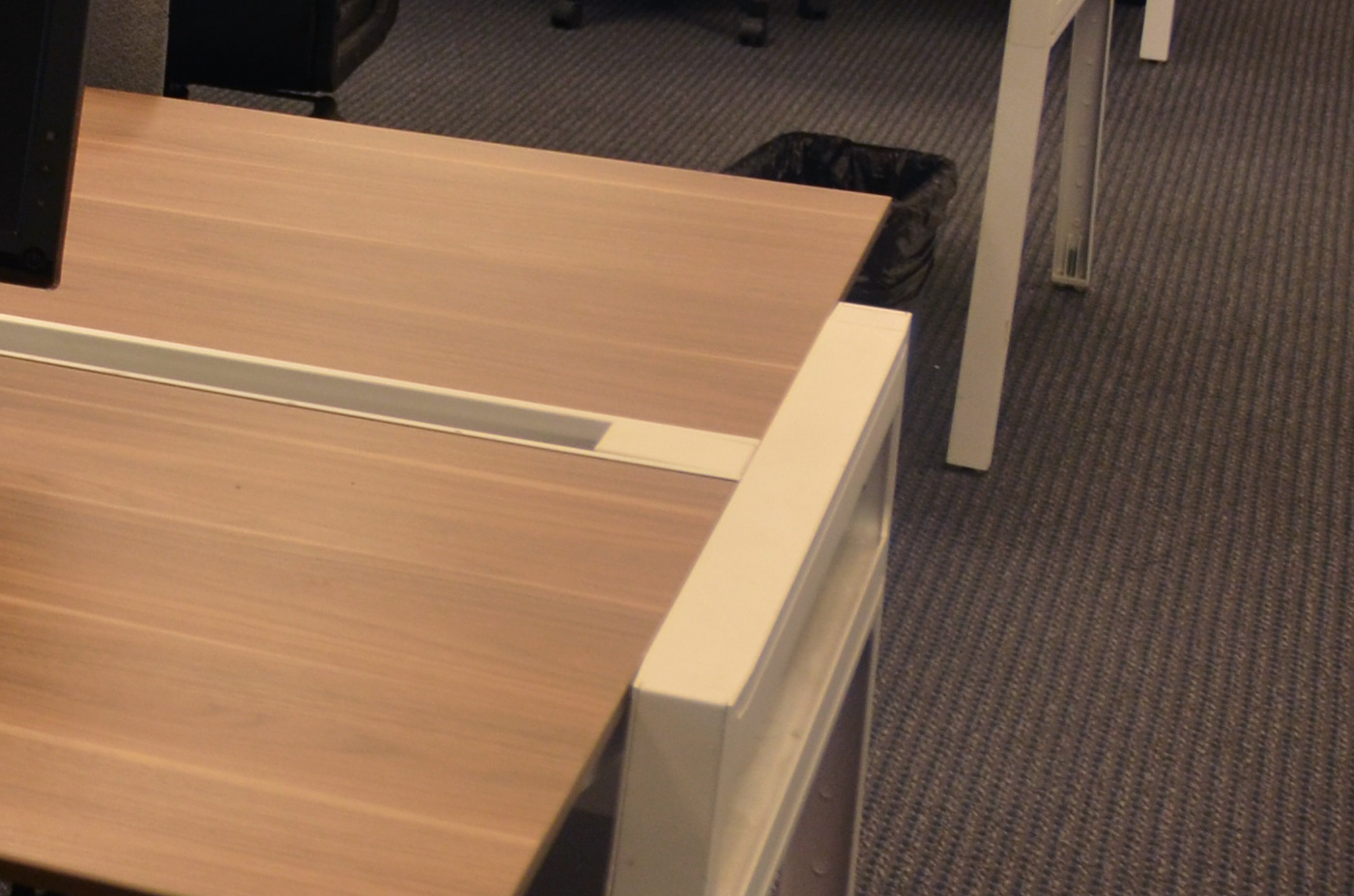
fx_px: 3566
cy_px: -306
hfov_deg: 18.1
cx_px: -903
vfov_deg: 13.7
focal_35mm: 95
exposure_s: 1/60
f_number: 4
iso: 400
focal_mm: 18
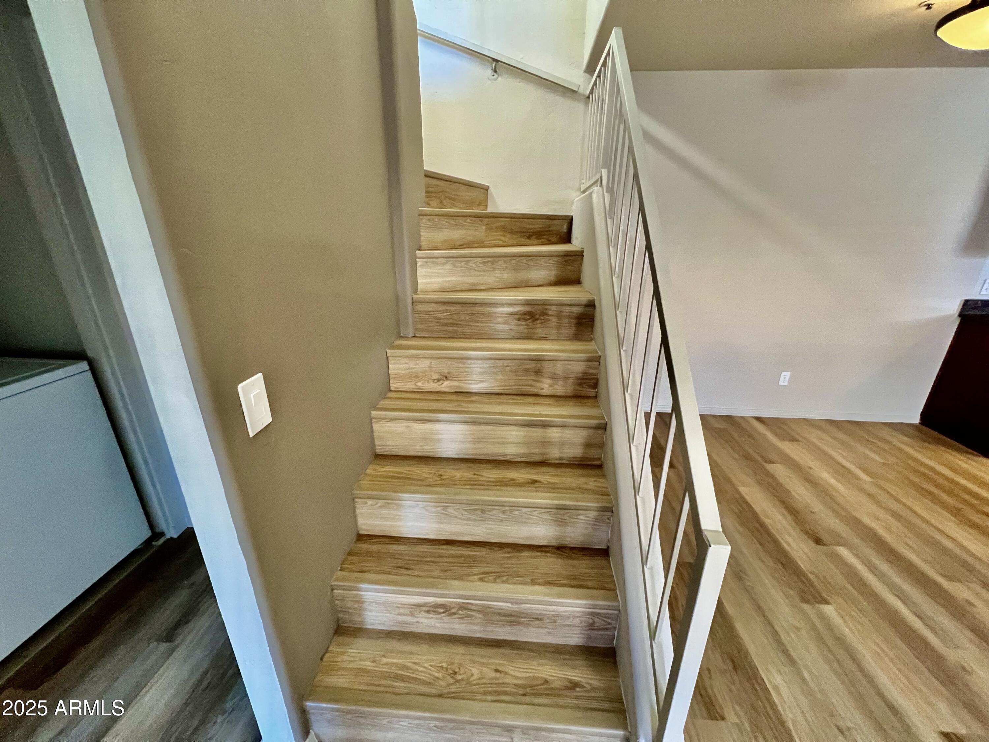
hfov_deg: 106.2
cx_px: 494
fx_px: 371
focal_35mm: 13
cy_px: 371
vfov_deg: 89.9
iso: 640
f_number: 1.8
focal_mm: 1.57
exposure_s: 1/60
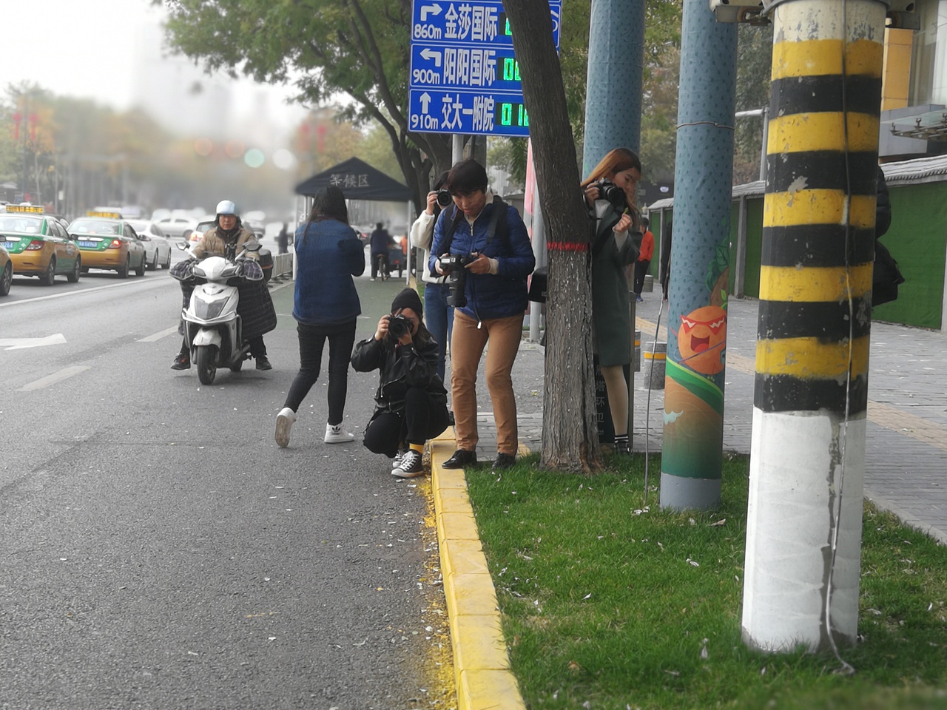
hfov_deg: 35.5
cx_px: 474
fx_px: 1477
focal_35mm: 54
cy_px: 355
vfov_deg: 27.0
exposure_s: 1/149
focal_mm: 3.95
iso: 50
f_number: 4
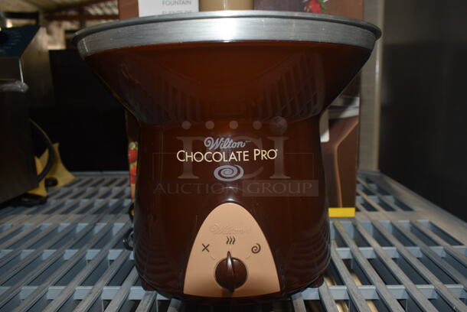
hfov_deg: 67.3
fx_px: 351
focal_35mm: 27
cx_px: 234
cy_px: 156
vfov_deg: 48.0
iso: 200
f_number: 5.6
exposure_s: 1/30
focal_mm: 18
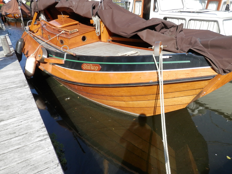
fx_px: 168
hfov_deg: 69.4
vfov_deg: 54.9
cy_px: 87
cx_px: 116
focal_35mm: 25
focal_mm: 4.5
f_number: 3
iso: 80
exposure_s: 1/640
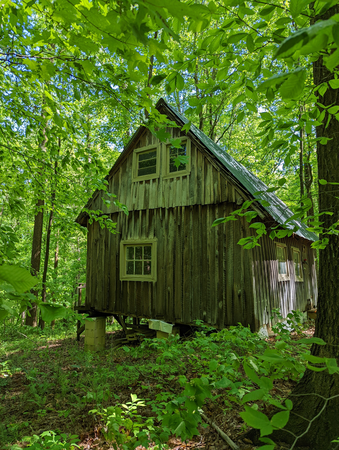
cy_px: 225
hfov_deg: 56.9
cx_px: 170
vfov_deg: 71.5
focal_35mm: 24
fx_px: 313
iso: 32
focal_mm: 6.81
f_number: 1.85
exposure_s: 1/138
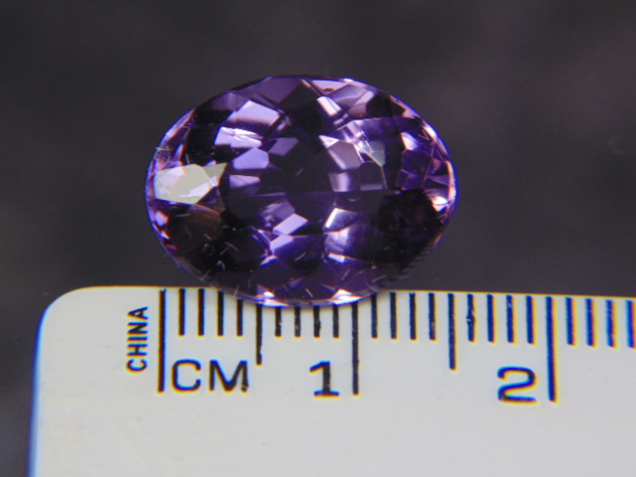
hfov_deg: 16.5
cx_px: 318
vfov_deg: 12.5
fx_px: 2187
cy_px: 238
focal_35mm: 119
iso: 80
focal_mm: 21.3
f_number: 4.8
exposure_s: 1/50
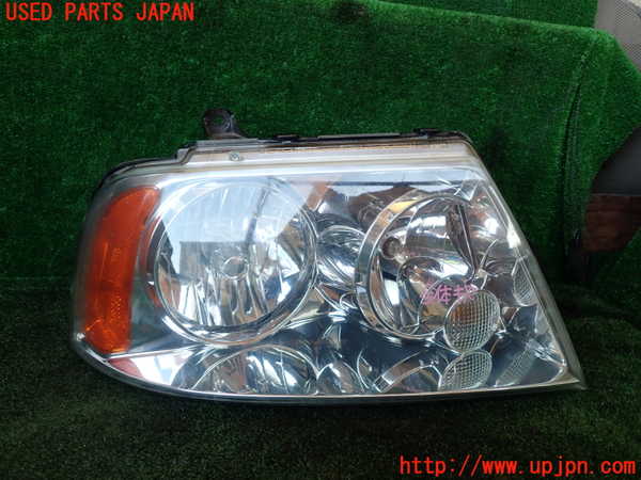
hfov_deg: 60.0
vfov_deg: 46.8
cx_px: 320
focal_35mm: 30
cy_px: 240
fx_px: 556
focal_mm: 5.4
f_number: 2.3
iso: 125
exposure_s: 1/60
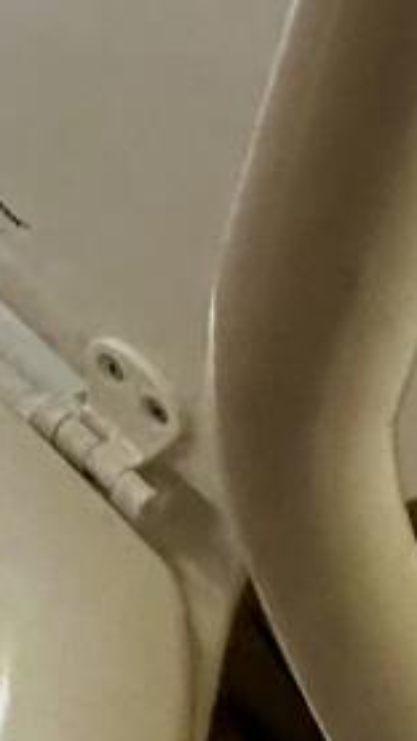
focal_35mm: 110
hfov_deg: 7.1
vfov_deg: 12.5
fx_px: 2160
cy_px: -1263
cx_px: -1401
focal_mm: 2.22
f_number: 2.2
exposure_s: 1/120
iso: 50
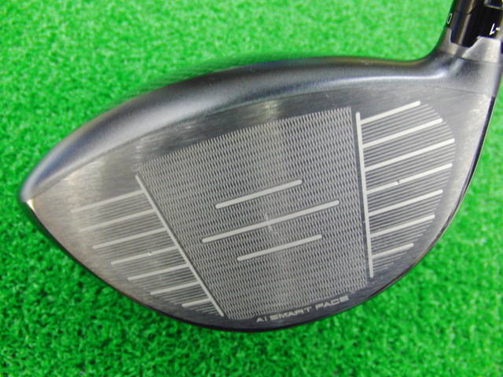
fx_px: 538
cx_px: 252
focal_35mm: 37
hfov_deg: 50.1
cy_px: 188
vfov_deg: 38.7
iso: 400
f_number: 3.6
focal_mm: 6.42
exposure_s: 1/15
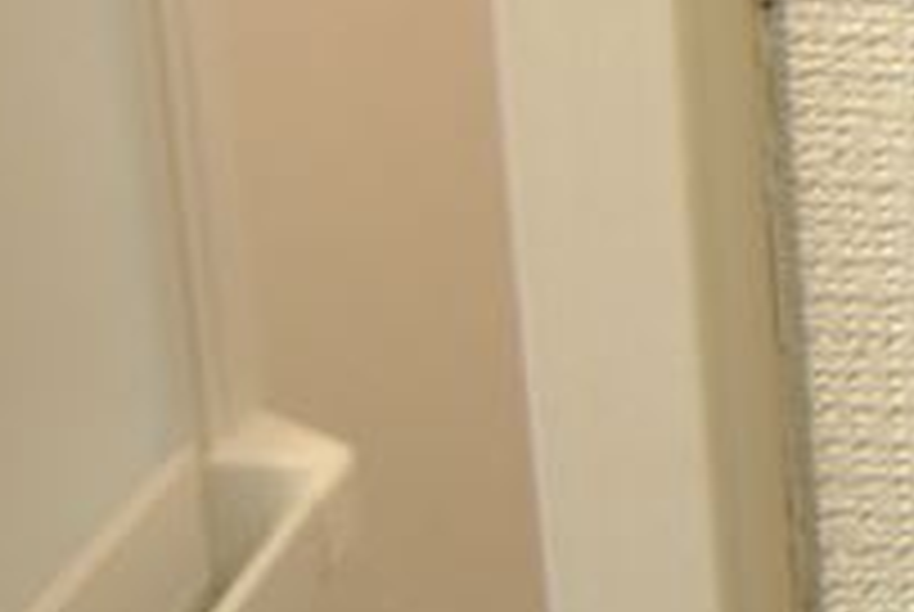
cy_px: -515
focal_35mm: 59
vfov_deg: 18.0
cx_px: 1842
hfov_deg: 19.1
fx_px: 1500
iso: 800
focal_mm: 8
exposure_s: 1/40
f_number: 4.5
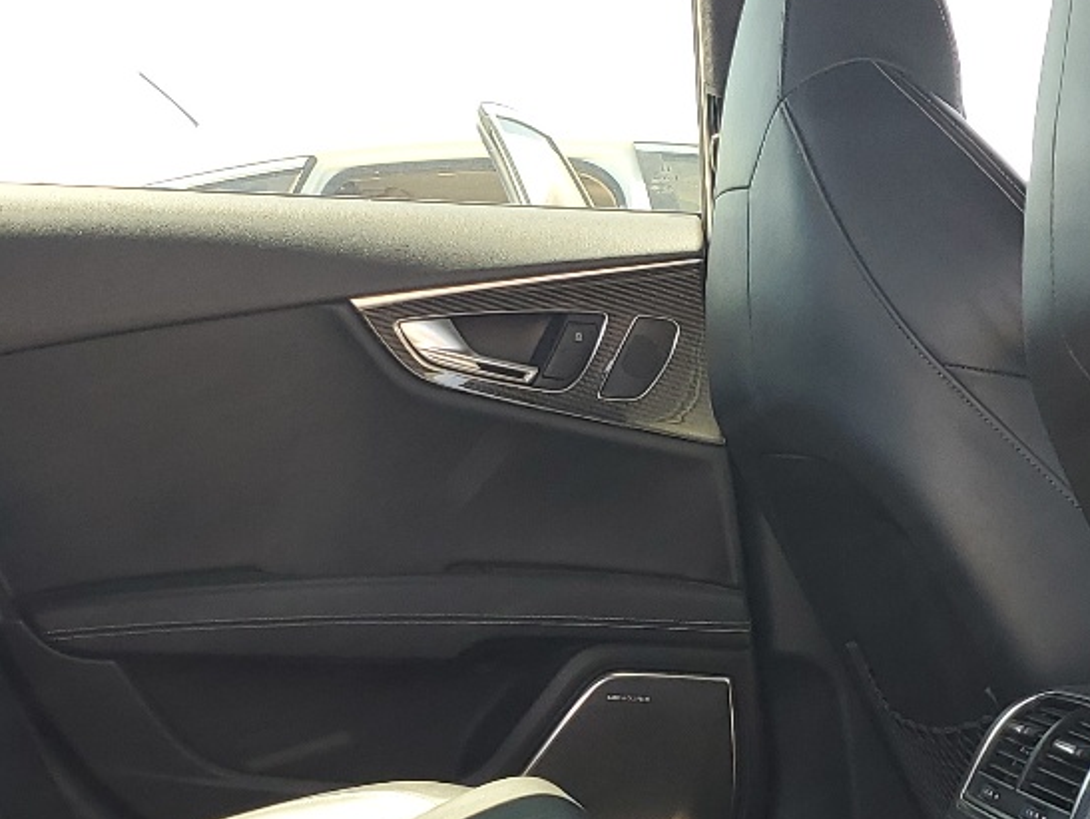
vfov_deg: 18.9
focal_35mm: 76
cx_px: 570
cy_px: 815
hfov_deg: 25.6
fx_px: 2395
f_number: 1.5
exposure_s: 1/149
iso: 50
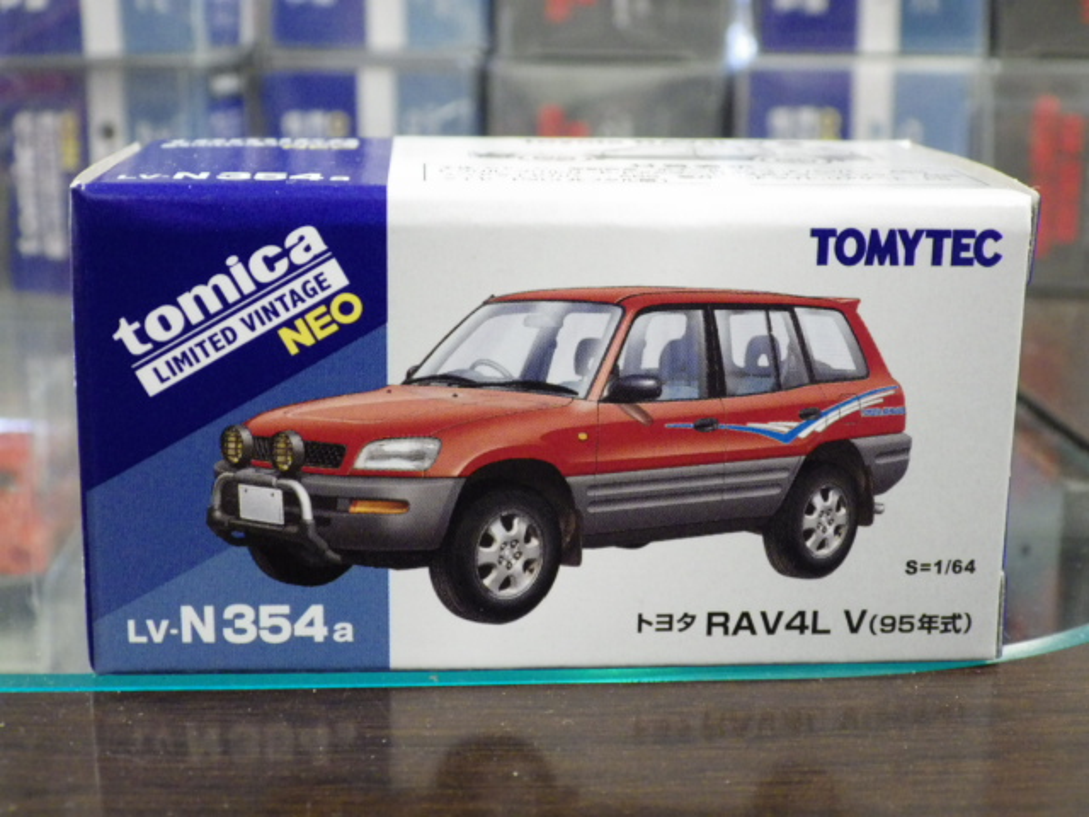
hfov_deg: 32.7
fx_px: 1856
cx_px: 544
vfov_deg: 24.8
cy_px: 408
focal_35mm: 59
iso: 800
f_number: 4
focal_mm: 10.7
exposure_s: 1/25
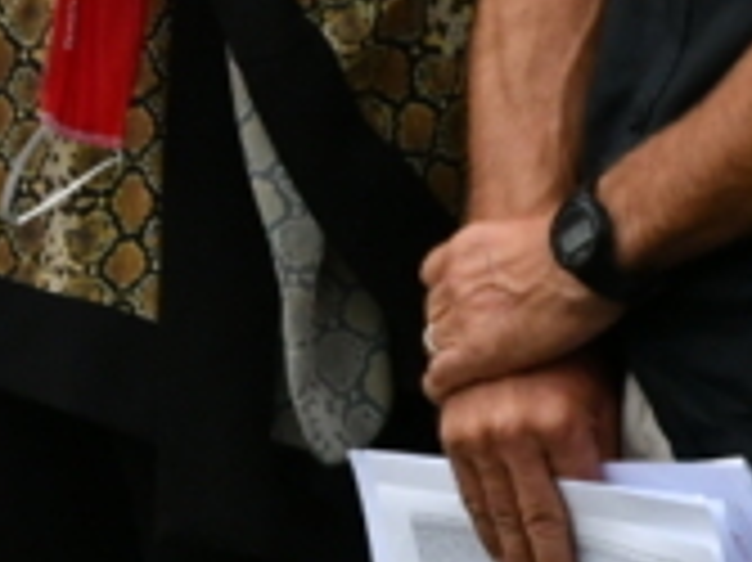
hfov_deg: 4.4
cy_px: -218
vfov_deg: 3.3
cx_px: -788
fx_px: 9682
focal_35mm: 446
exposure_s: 1/640
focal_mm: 50
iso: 1000
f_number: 5.6
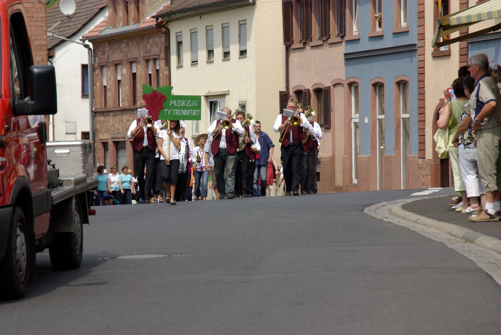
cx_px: 250
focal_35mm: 177
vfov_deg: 7.8
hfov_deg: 11.6
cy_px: 168
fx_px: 2466
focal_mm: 118
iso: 400
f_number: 8
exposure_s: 1/750
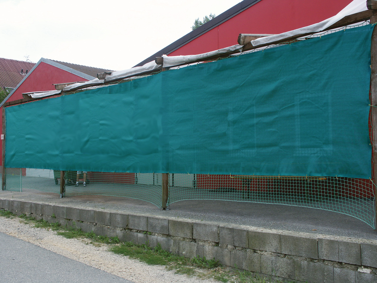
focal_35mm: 38
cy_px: 142
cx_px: 188
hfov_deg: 49.0
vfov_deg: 37.7
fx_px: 414
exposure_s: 1/250
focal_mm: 9.78
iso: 100
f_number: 5.6
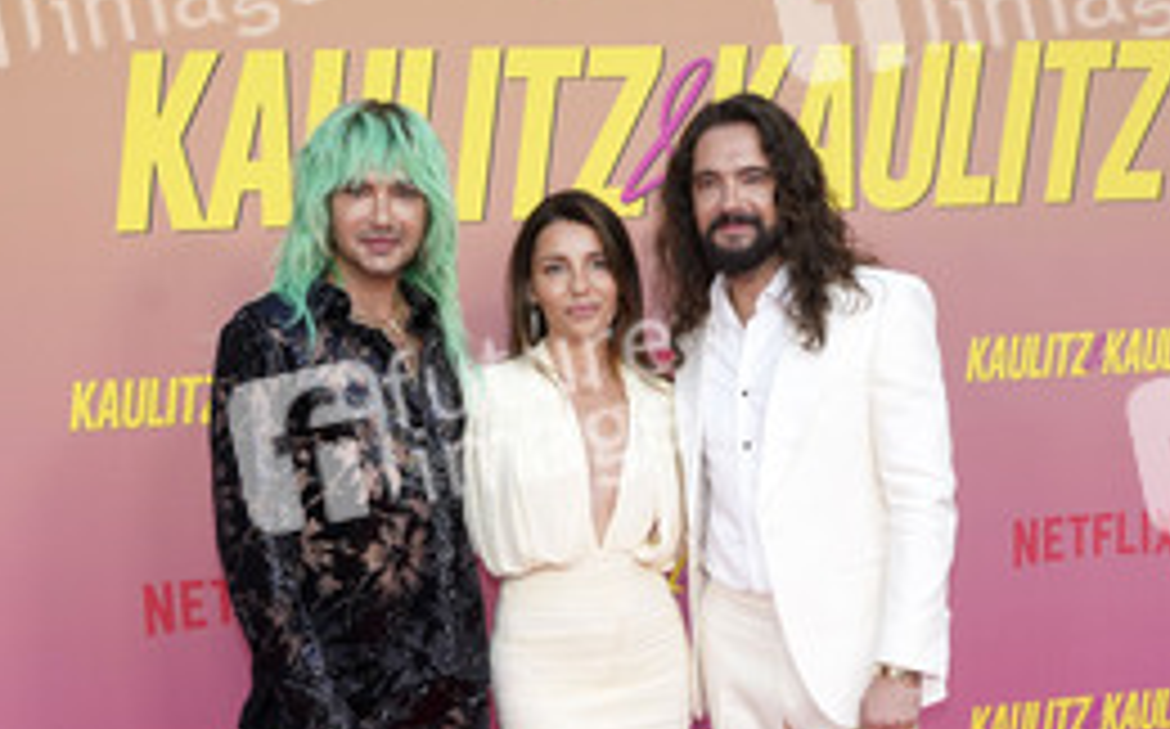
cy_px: 652
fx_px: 1848
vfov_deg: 21.8
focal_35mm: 58
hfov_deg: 35.1
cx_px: 590
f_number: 6.3
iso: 640
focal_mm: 37
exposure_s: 1/160
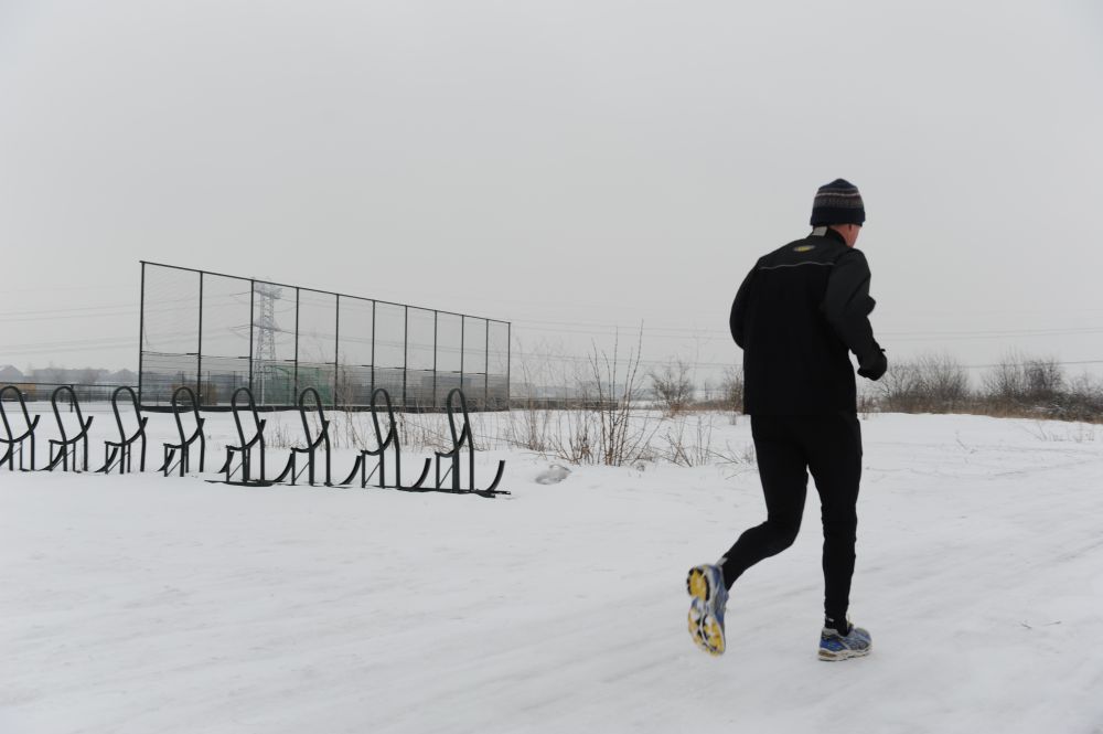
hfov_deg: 53.2
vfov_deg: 36.8
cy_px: 367
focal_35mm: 36
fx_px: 1102
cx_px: 552
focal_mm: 36
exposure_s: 1/200
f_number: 5
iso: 200
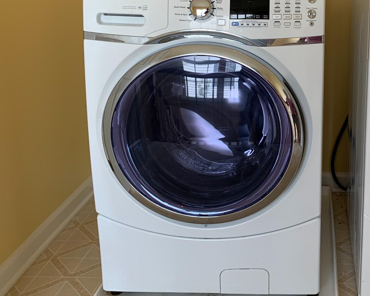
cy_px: 68
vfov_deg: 30.8
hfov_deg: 37.1
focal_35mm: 48
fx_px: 526
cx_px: 308
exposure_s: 1/60
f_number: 1.8
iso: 80
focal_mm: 4.25
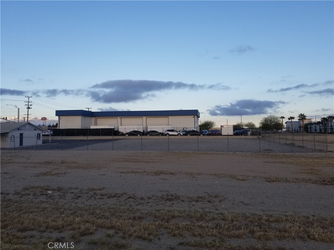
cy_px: 125
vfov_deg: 53.1
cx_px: 167
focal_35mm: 26
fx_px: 251
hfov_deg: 67.3
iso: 50
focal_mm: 4.25
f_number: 1.7
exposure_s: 1/1012
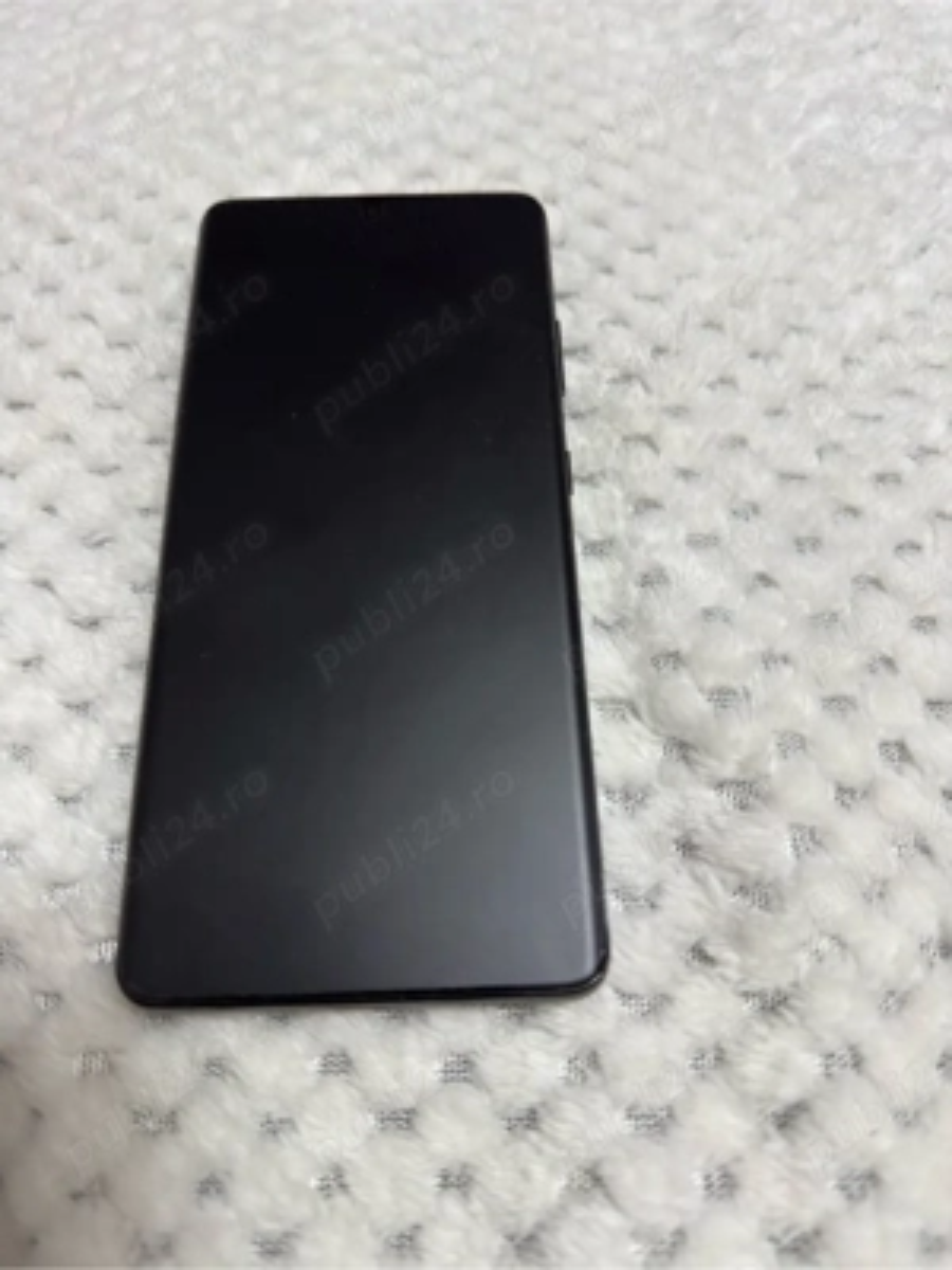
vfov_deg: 71.6
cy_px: 635
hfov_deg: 56.8
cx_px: 476
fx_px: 880
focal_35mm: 24
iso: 160
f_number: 1.78
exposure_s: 1/60
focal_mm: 6.76
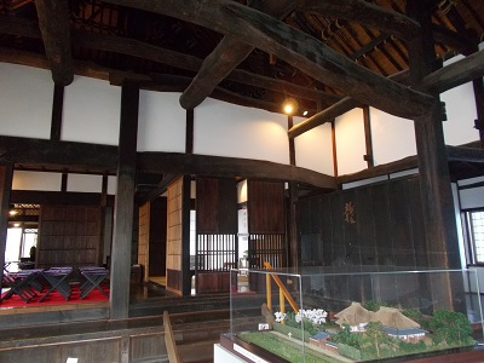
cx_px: 242
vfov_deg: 53.1
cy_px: 182
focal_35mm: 26
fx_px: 364
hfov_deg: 67.3
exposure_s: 1/25
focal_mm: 4.6
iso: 400
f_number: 3.2
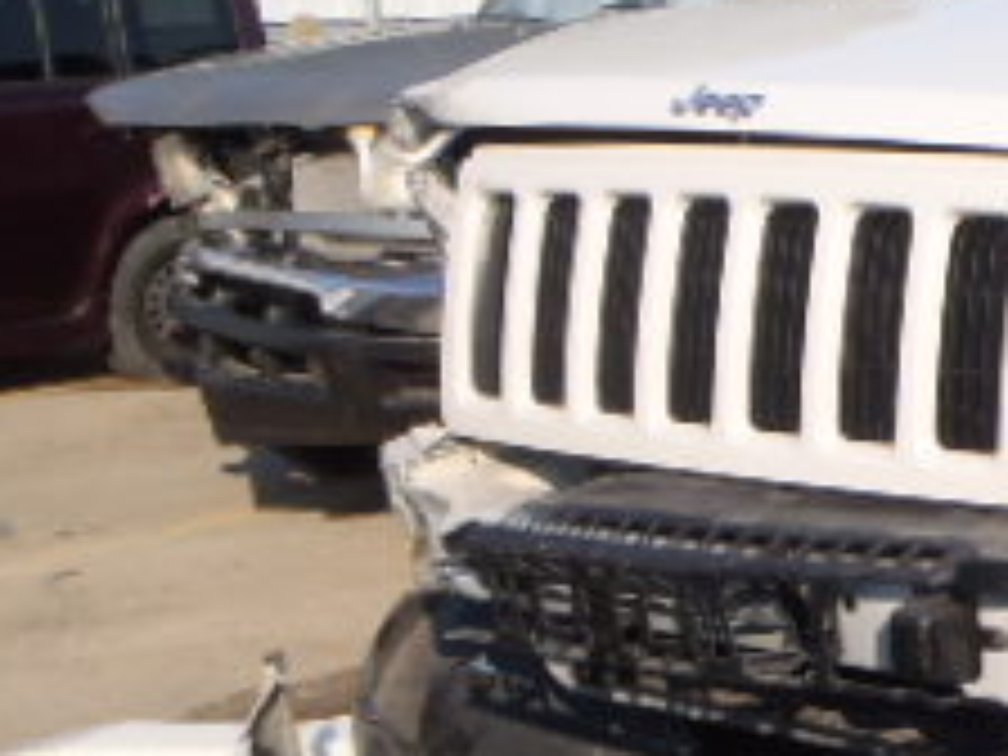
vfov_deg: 18.4
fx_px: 2330
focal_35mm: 80
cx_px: 1386
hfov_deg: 21.5
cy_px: 477
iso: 80
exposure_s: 1/500
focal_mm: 5
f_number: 4.5
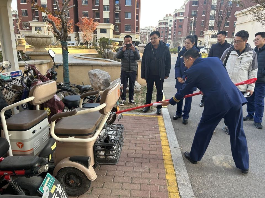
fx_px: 199
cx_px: 132
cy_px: 99
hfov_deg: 67.3
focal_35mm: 26
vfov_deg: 53.1
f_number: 1.5
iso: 40
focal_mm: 5.7
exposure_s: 1/169
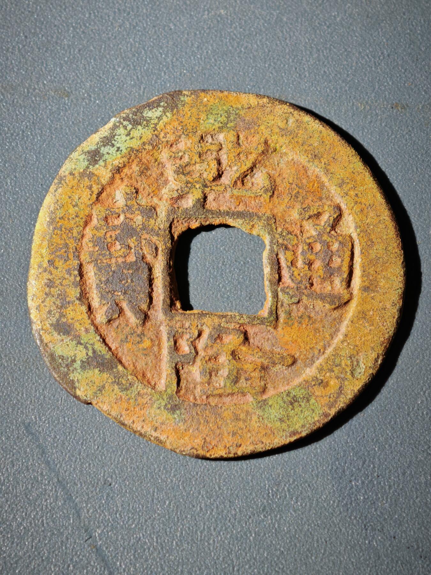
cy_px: 288
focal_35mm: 115
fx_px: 1909
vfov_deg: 17.1
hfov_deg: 12.9
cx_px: 216
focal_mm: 9
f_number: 2
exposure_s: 1/100
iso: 320
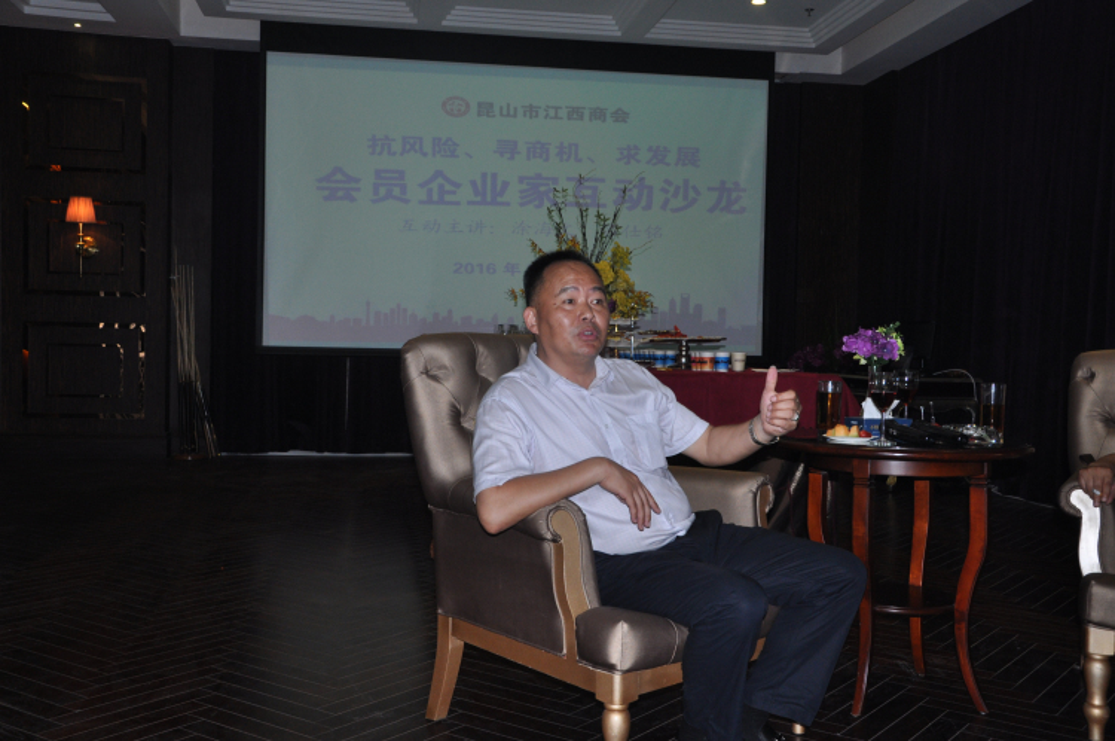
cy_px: 370
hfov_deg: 51.3
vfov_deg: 35.4
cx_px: 558
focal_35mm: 38
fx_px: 1160
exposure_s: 1/100
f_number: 8
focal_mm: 25
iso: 500
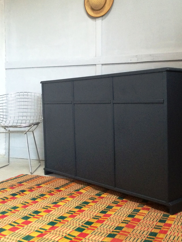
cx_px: 128
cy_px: 110
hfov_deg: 33.2
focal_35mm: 43
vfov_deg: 43.8
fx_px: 301
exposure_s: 1/30
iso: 200
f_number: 2.2
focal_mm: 4.15
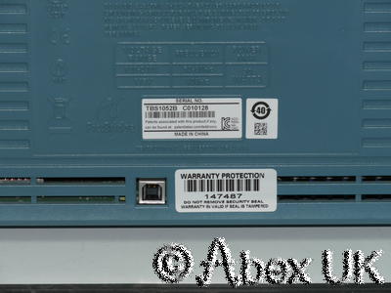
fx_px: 3163
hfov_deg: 7.1
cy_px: 146
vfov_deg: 5.3
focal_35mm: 280
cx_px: 196
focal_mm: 140
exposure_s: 1/60
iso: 400
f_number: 11
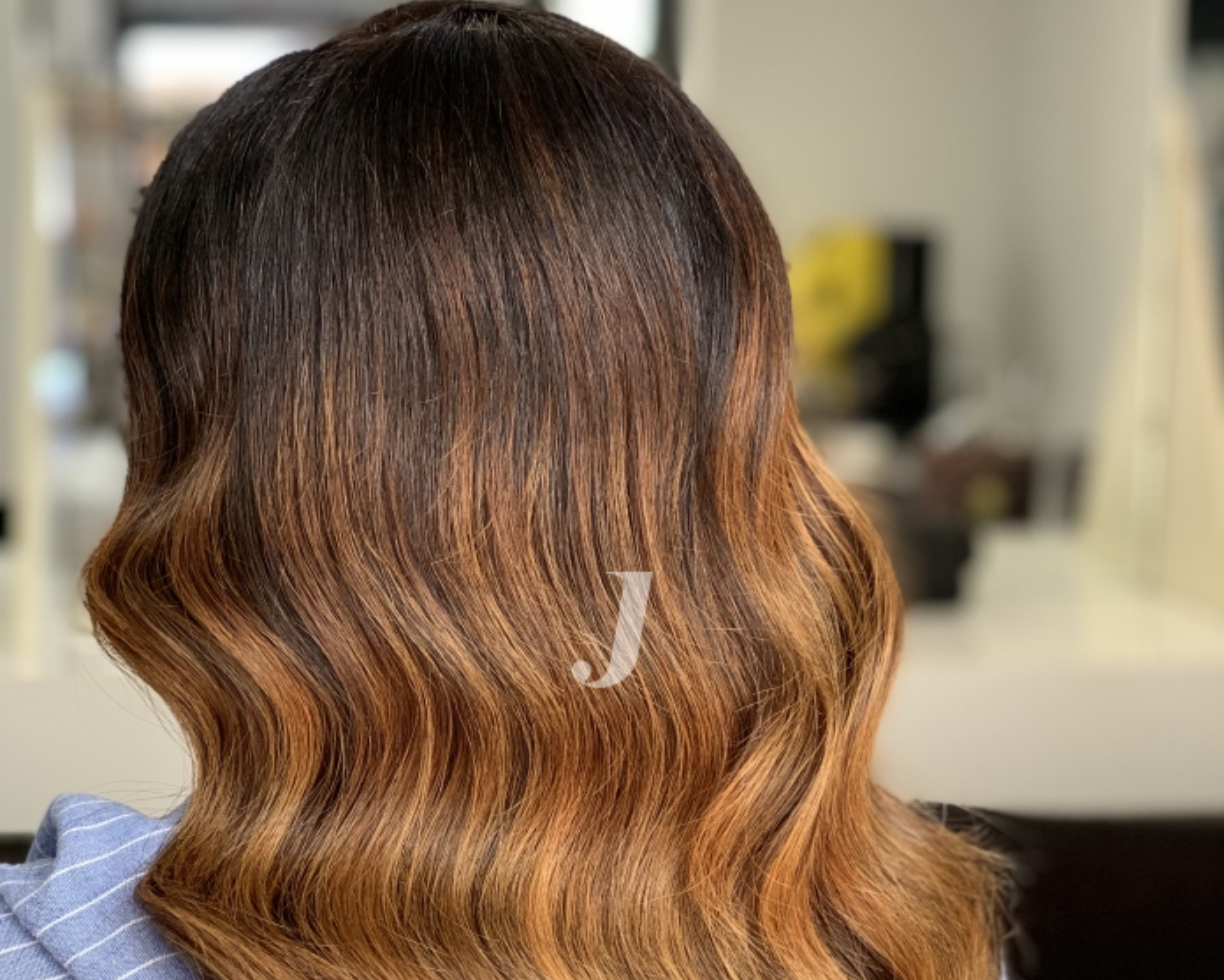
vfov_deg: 22.4
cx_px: 612
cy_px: 629
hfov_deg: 27.9
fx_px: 2464
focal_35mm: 68
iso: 64
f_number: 2.4
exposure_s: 1/50
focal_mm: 6
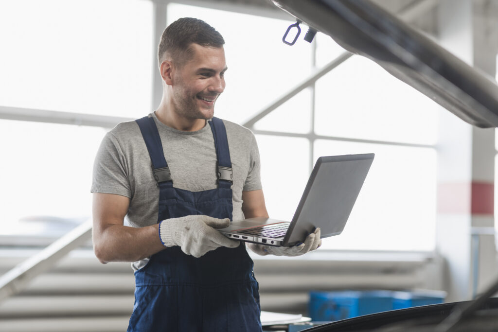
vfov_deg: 16.1
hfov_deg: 23.9
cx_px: 249
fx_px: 1176
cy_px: 166
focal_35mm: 85
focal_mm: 85
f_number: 2.8
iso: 320
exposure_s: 1/160
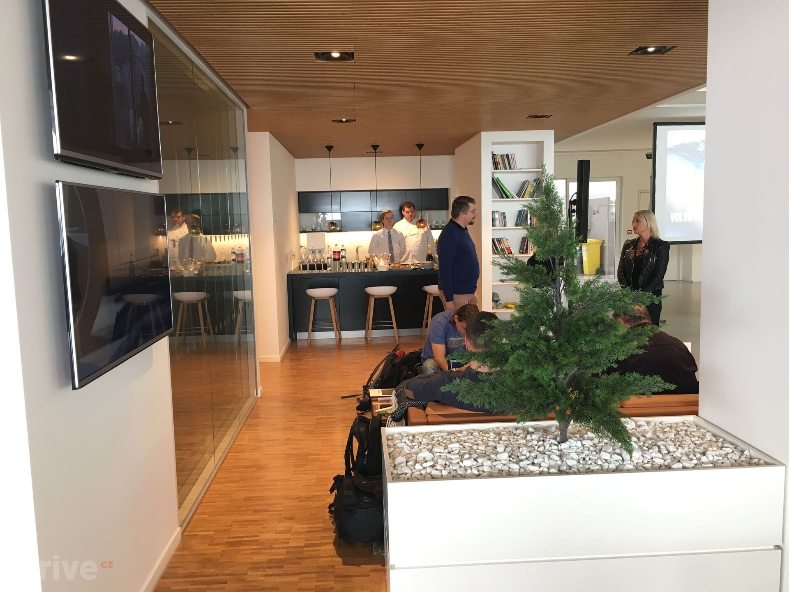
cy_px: 296
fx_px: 661
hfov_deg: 61.7
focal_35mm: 29
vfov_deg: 48.2
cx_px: 394
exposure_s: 1/33
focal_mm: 4.15
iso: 100
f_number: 2.2
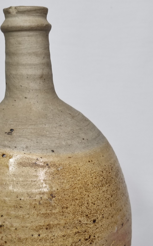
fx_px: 360
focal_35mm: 54
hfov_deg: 23.7
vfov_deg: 36.8
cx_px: 33
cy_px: 177
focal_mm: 5.4
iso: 50
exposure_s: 1/128
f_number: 1.8
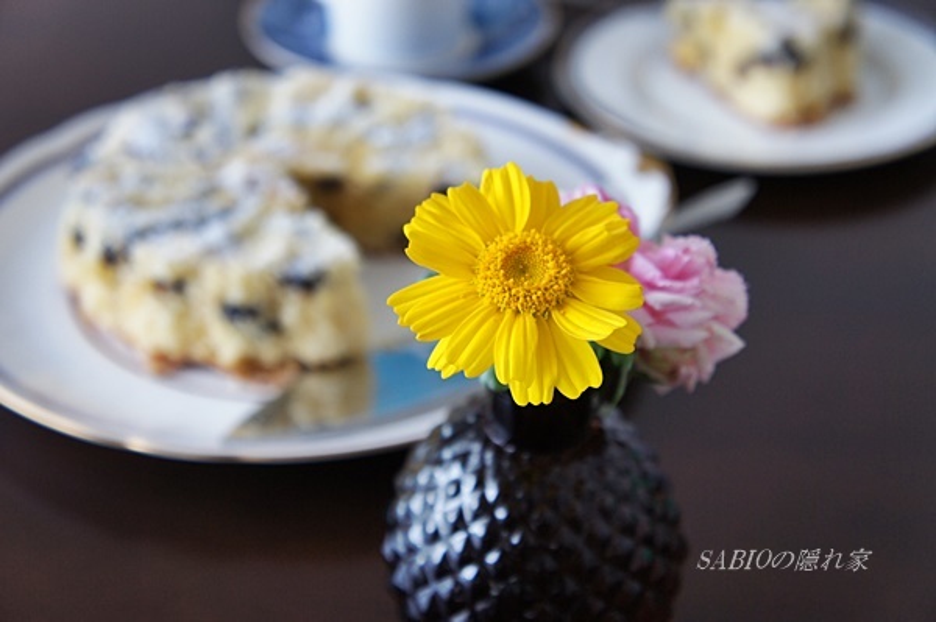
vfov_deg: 24.4
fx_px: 1442
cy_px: 311
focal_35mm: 56
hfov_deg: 36.0
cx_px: 468
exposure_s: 1/60
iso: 500
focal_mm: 37
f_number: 4.5
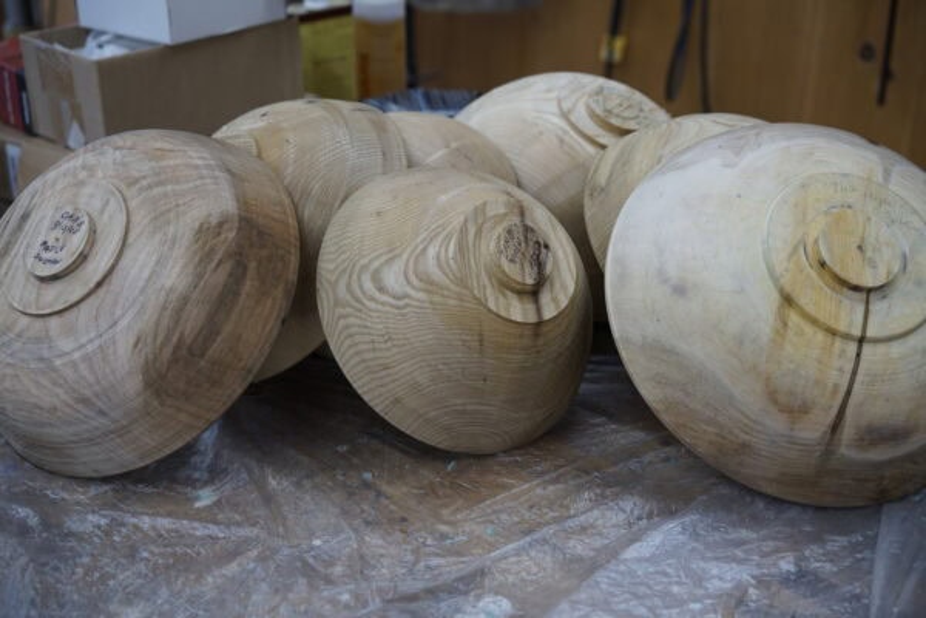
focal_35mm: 55
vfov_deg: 24.6
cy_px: 309
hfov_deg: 36.2
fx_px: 1415
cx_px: 463
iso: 400
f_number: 4
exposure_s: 1/160
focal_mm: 55
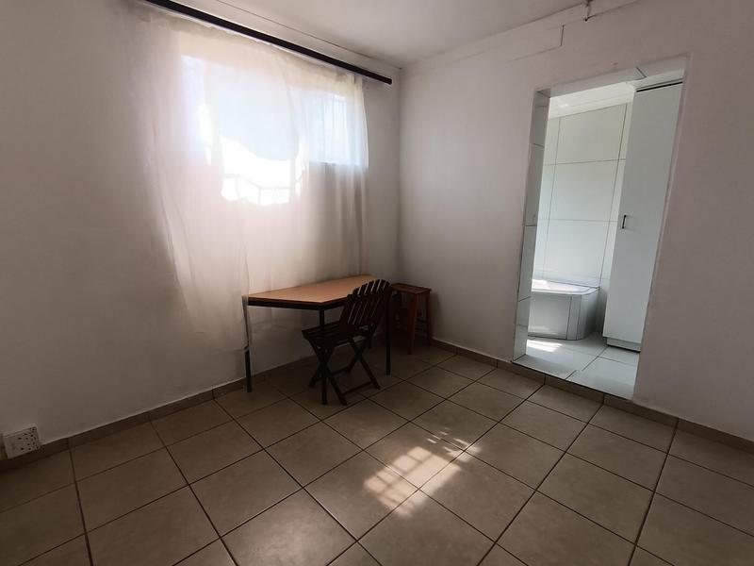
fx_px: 370
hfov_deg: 91.0
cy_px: 283
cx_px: 377
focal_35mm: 17
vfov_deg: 74.7
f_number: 2.2
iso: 109
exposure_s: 1/100
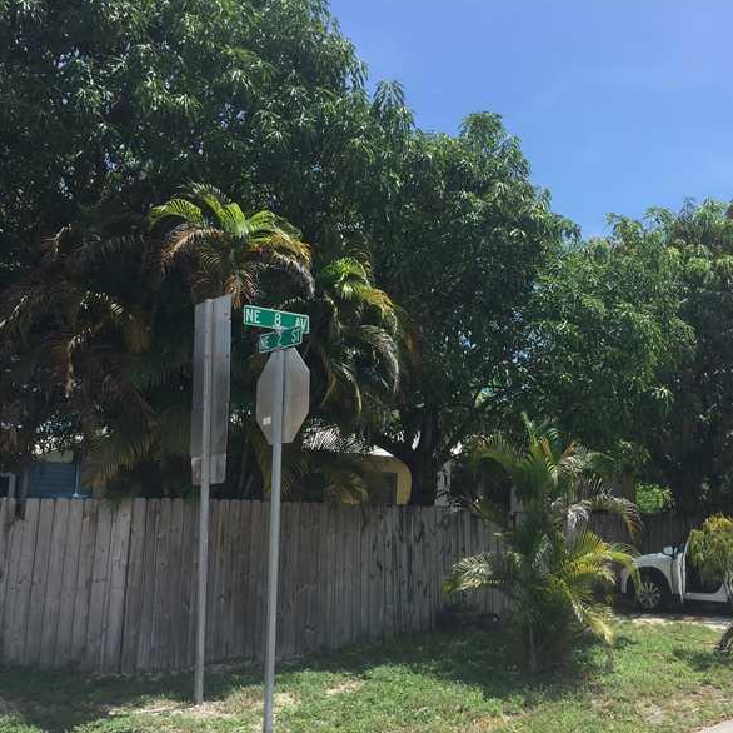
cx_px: 482
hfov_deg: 46.6
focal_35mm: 35
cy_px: 368
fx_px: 838
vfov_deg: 47.2
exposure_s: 1/1364
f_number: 2.2
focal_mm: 4.15
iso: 32
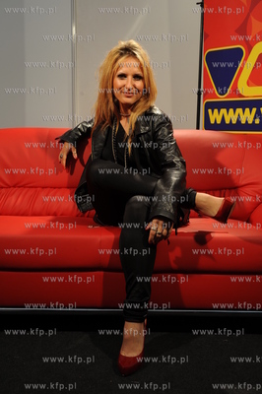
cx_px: 131
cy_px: 197
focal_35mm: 40
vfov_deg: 48.5
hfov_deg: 33.3
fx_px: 437
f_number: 5.6
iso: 400
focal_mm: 40
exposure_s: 1/80
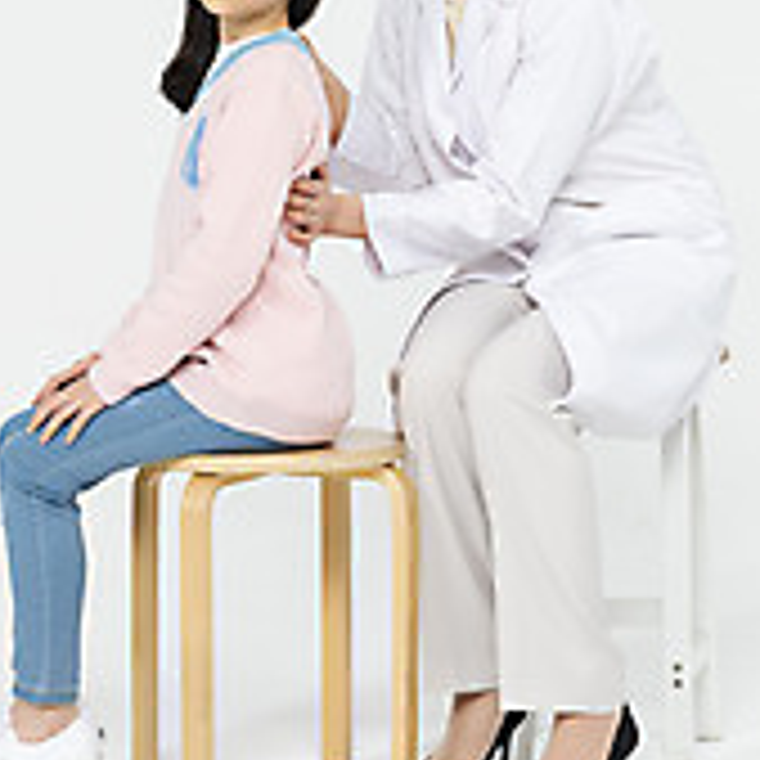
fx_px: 3900
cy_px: 22
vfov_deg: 11.0
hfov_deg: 11.1
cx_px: 313
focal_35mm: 157
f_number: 16
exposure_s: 1/100
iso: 100
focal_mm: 78
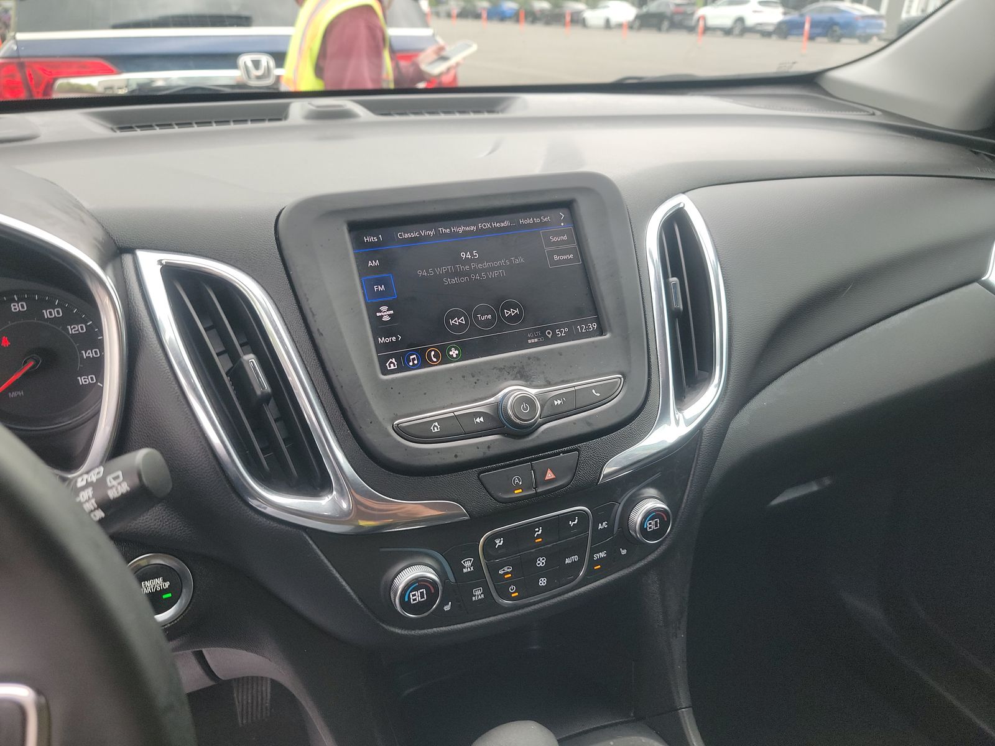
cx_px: 498
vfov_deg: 56.8
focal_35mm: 24
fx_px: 690
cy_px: 373
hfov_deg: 71.6
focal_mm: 6.7
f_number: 1.8
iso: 84
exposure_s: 1/119
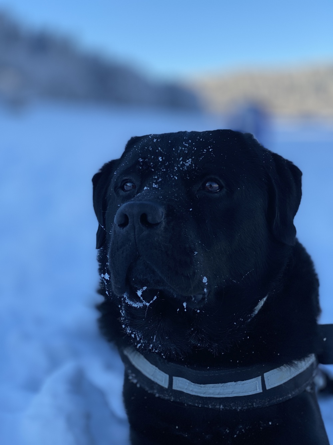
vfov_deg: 36.8
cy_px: 222
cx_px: 166
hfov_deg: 28.0
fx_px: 667
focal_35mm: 52
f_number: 2
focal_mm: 6
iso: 20
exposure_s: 1/978
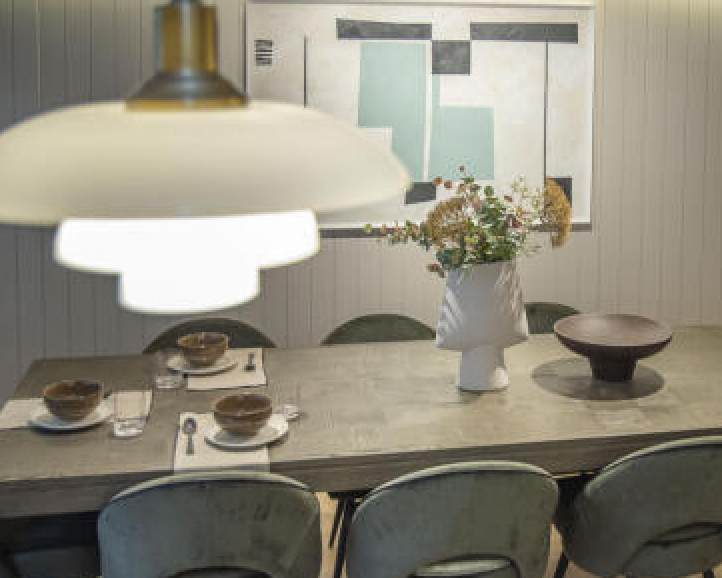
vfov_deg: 32.1
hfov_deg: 39.1
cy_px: 313
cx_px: 474
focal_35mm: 47
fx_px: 1005
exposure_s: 1/25
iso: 500
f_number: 5
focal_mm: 38
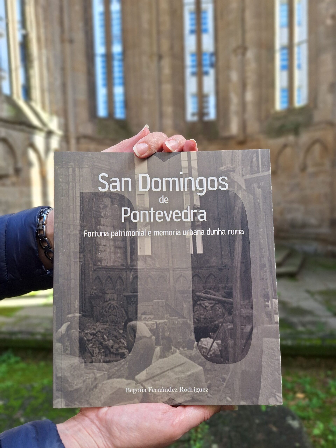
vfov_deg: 73.9
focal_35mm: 23
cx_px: 168
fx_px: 298
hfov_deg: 58.9
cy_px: 224
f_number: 1.8
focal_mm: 5.54
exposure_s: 1/355
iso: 40
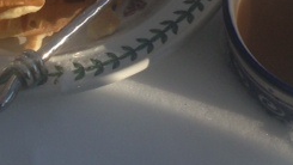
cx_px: 144
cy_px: -61
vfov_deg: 12.4
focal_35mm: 94
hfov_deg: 22.7
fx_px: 731
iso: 64
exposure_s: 1/1323
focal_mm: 4.12
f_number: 2.4
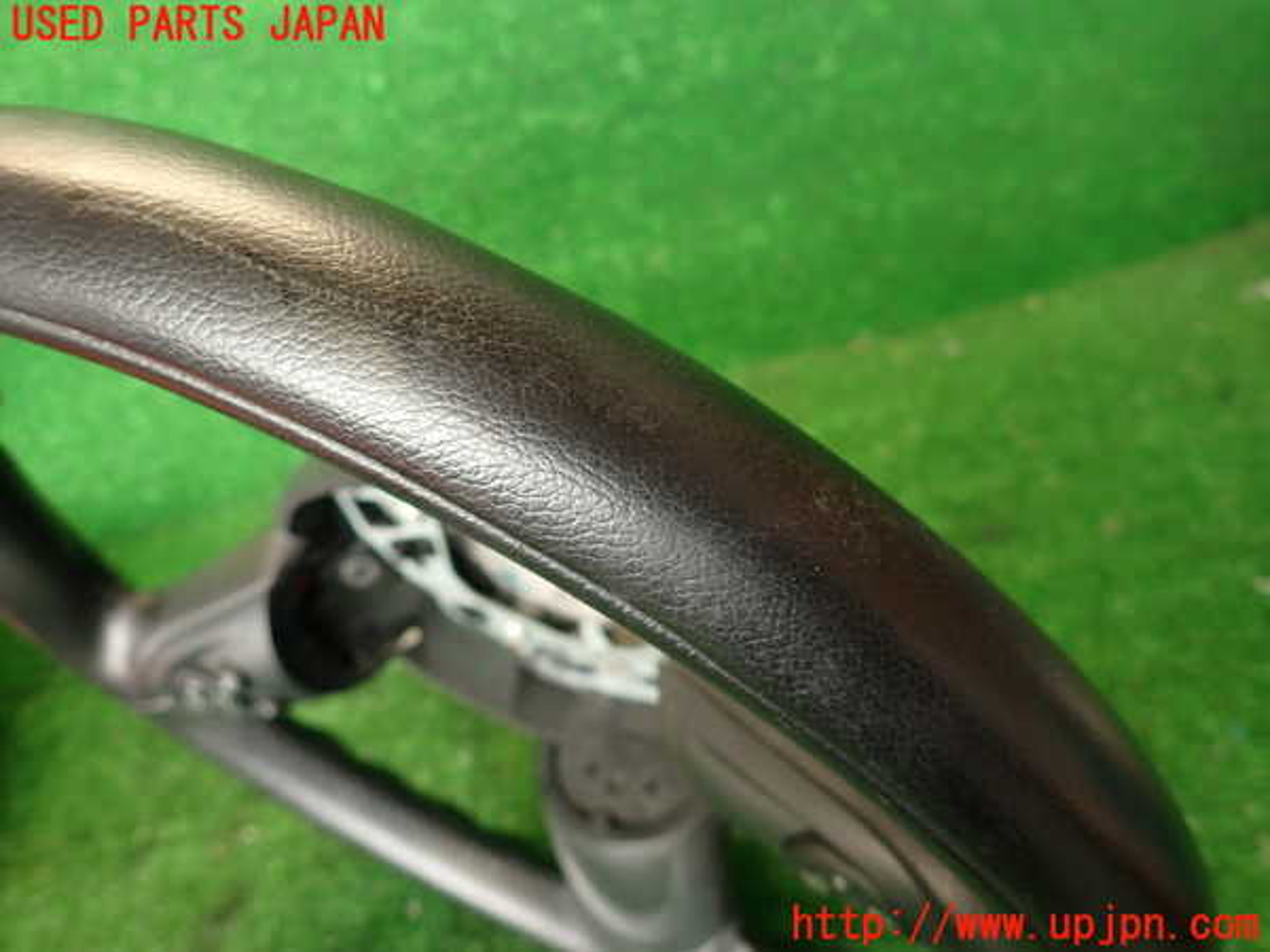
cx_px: 635
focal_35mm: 25
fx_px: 917
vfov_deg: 54.9
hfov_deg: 69.4
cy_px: 476
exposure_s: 1/40
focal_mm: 4.5
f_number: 2
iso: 200
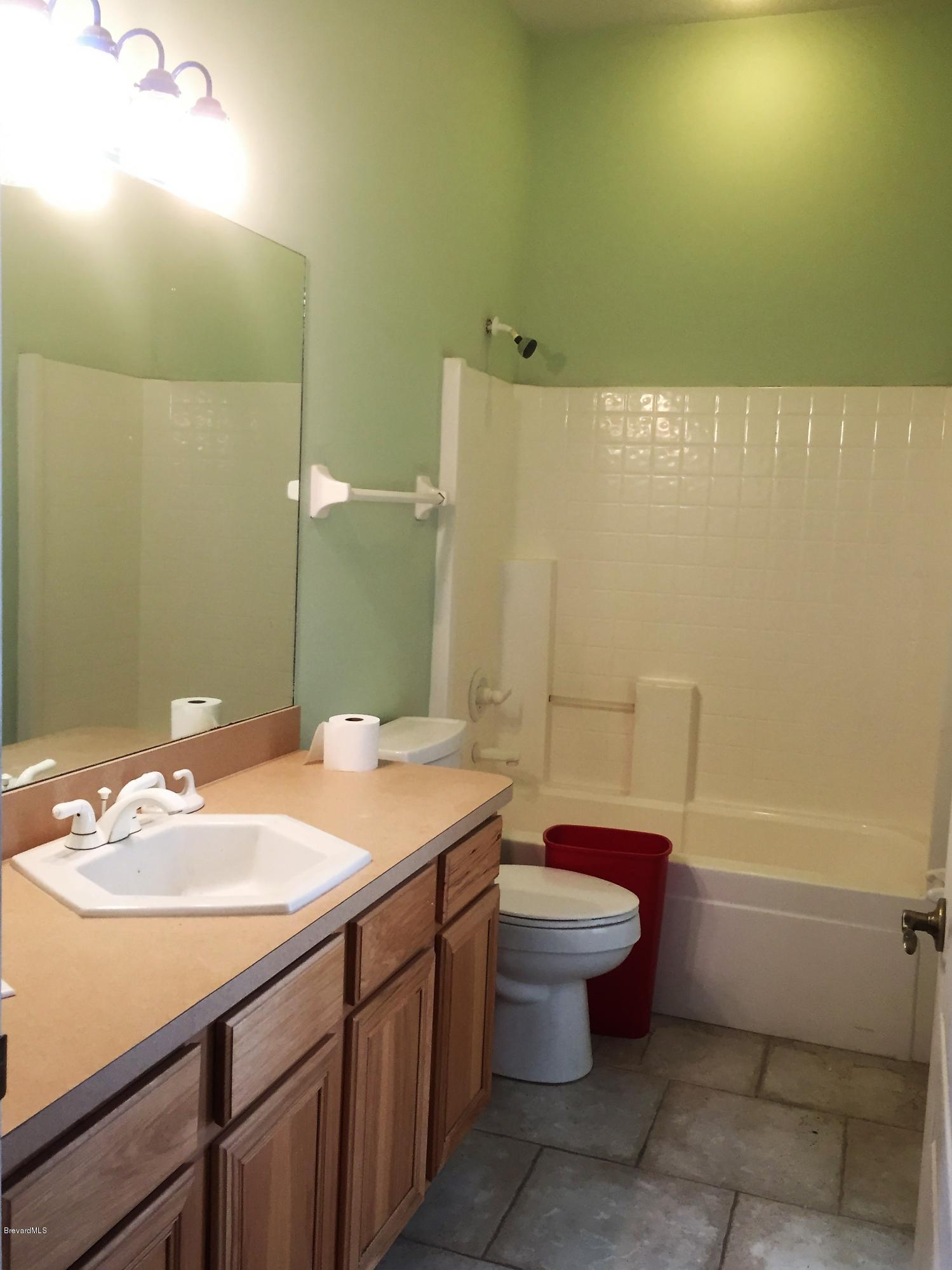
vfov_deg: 61.7
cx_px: 476
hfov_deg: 48.2
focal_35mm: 29
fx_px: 1064
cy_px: 635
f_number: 2.2
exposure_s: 1/30
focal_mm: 4.15
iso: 80
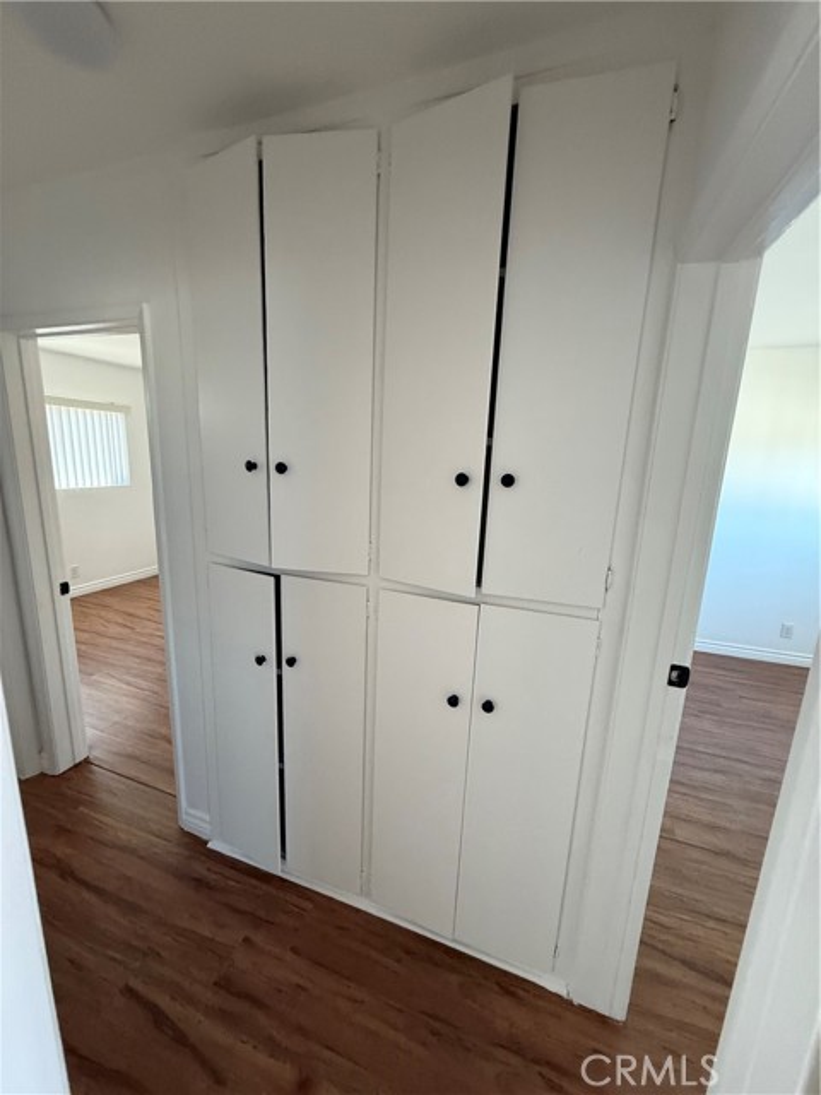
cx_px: 410
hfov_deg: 85.7
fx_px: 443
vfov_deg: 102.1
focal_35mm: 14
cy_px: 548
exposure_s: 1/74
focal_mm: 2.22
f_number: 2.2
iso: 320
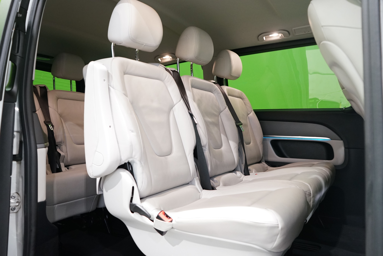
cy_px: 128
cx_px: 192
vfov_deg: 46.4
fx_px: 298
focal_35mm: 28
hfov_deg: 65.5
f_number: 5
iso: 2500
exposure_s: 1/20
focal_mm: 28
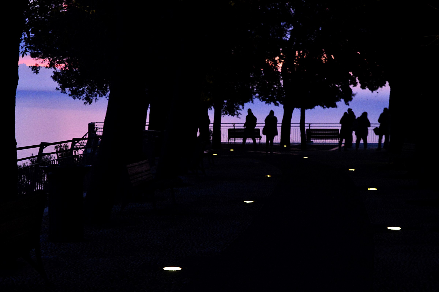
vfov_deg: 16.5
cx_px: 220
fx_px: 1005
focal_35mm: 82
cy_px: 146
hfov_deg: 24.6
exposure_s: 1/25
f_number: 5.6
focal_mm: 55
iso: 3200
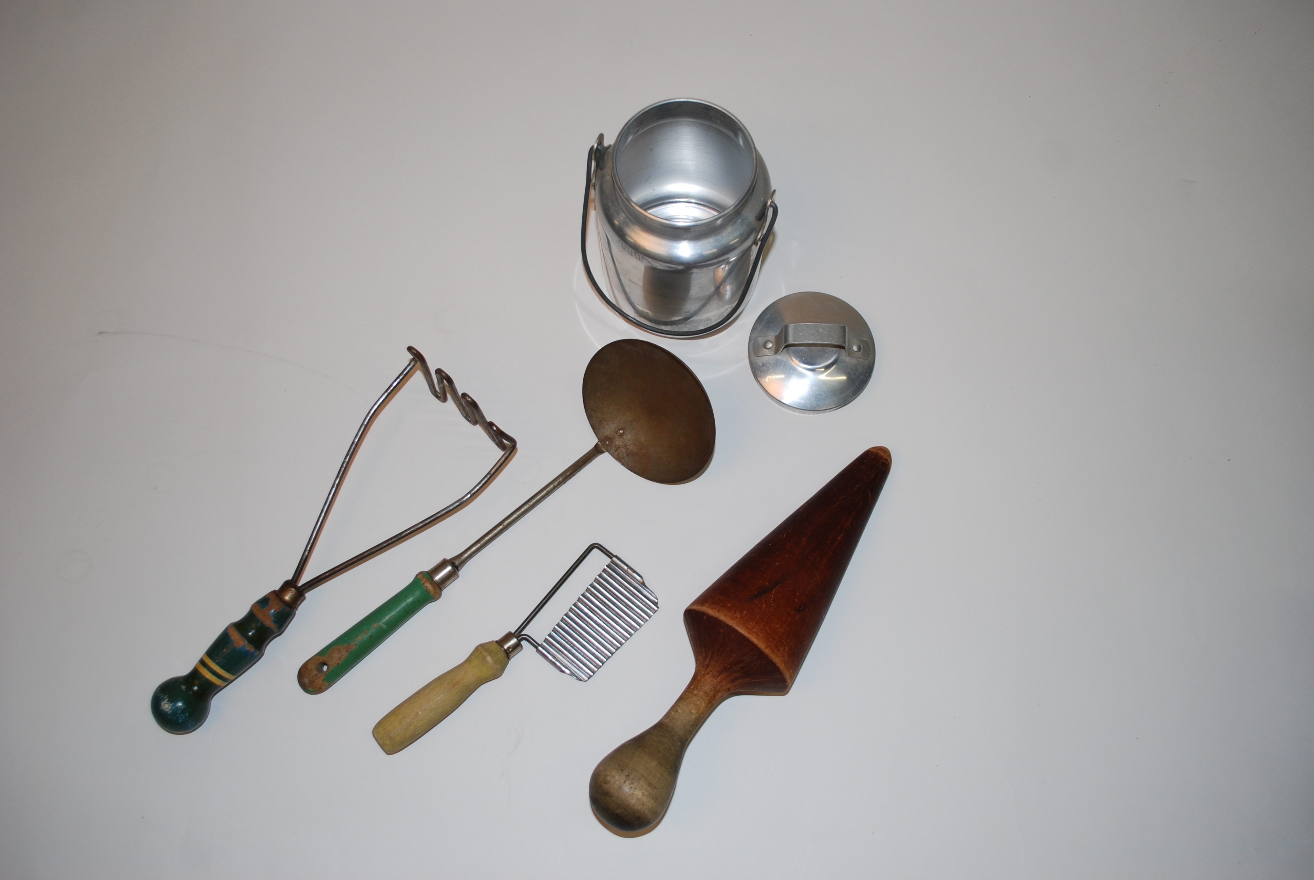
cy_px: 440
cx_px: 657
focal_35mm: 33
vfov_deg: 40.1
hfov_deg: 57.2
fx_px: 1206
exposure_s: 1/60
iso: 200
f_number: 4
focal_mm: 22
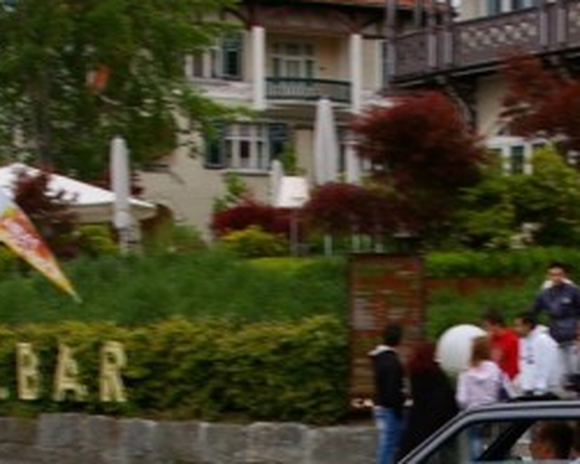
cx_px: 394
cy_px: 528
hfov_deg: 23.4
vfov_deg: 18.2
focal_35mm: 81
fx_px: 1390
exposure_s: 1/125
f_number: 5.6
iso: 200
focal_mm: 18
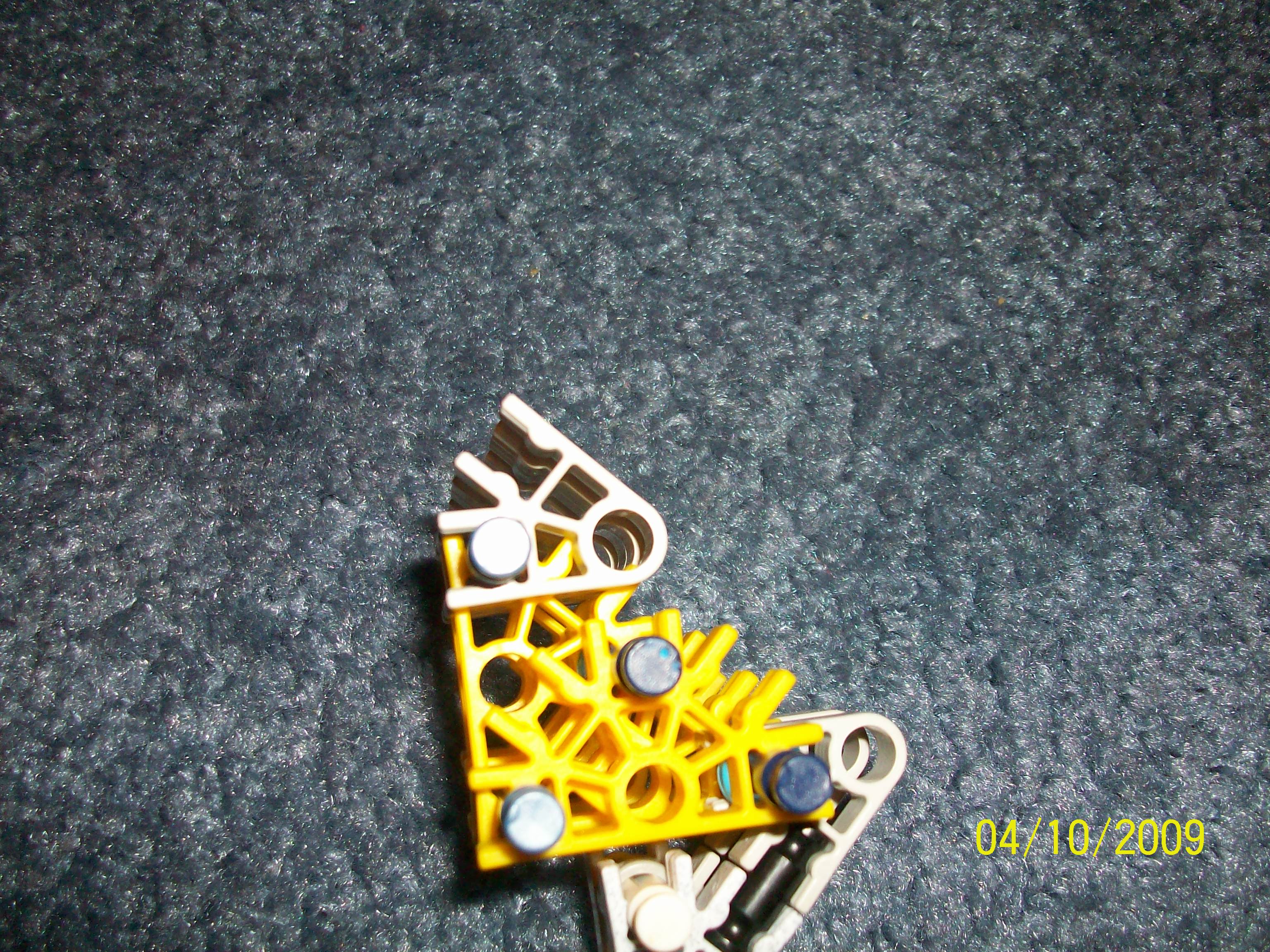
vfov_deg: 41.8
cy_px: 476
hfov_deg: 54.0
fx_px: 1247
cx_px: 635
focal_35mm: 34
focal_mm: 5.7
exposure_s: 1/60
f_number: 2.8
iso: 160
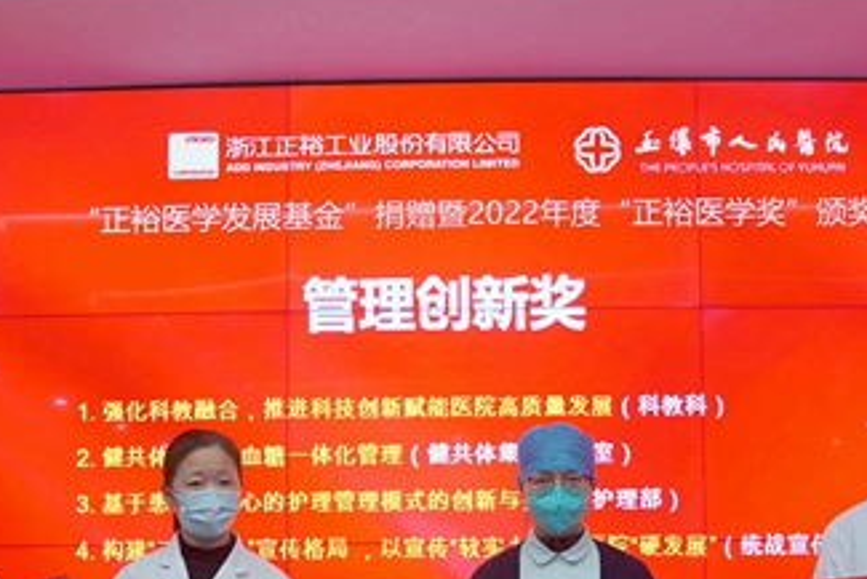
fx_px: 1542
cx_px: 579
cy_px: 551
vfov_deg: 20.7
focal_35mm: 64
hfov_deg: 31.2
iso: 1600
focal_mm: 26
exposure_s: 1/160
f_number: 4
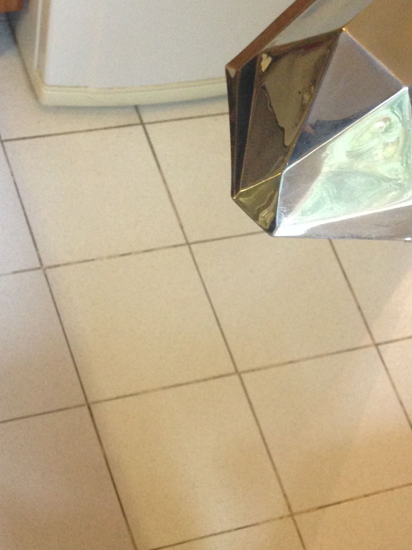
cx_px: 192
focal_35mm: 67
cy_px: 477
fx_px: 1063
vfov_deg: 28.1
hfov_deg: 21.9
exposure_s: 1/20
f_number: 2.4
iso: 200
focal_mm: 4.12
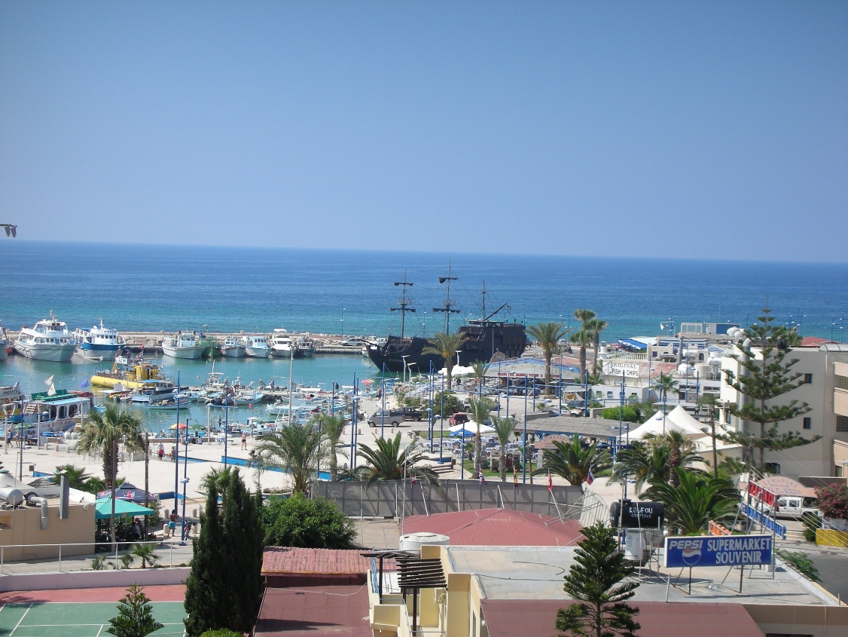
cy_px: 318
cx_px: 424
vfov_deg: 20.2
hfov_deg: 26.7
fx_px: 1789
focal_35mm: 73
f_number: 4.4
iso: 50
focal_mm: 12.2
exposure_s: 1/466
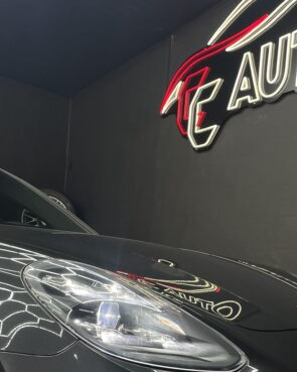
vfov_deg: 33.3
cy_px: 292
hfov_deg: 27.5
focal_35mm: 55
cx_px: 113
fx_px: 605
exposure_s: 1/100
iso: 64
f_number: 1.6
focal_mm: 4.2
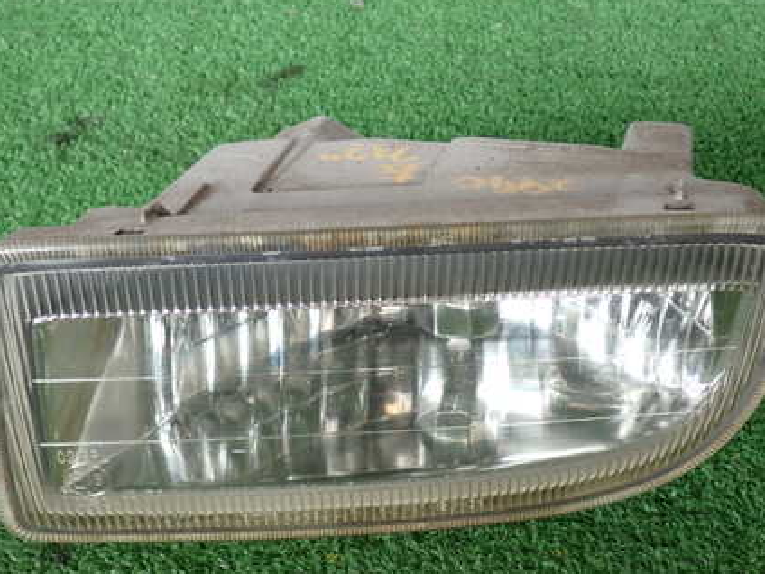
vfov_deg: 28.5
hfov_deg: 37.5
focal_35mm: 51
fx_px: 1127
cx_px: 357
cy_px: 354
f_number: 2.5
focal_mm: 6.37
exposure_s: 1/125
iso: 100
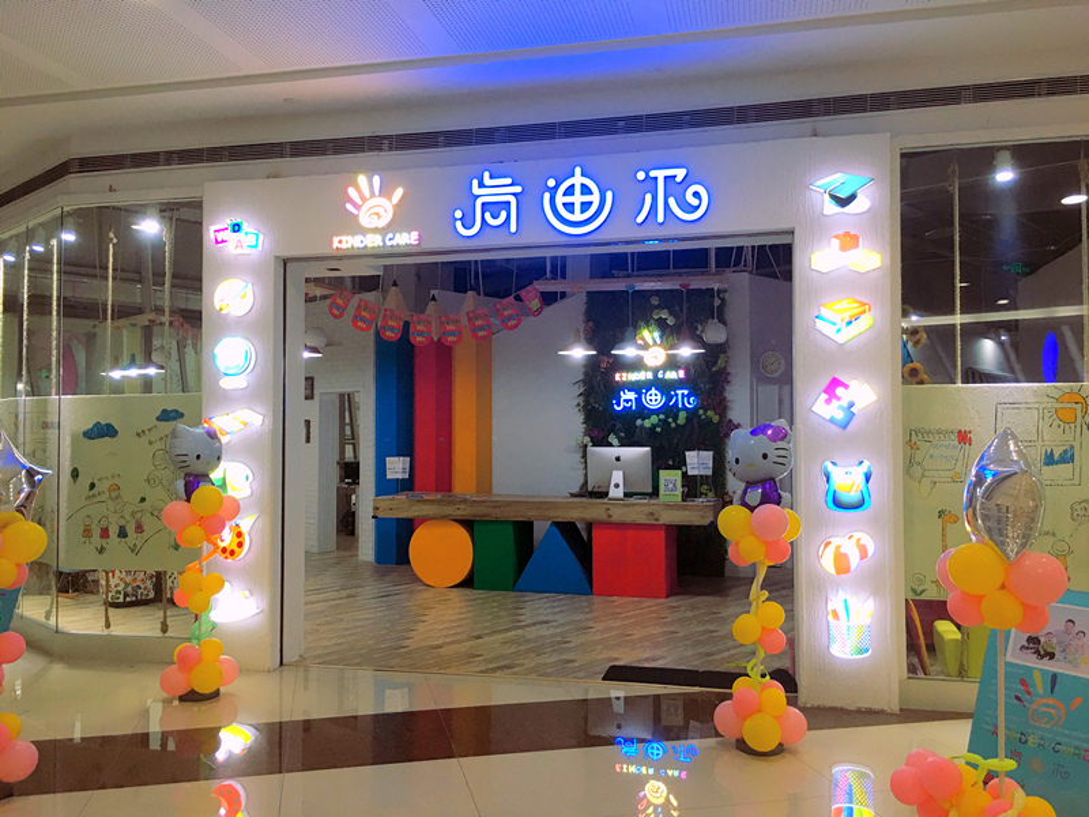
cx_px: 544
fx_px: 912
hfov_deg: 61.7
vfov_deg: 48.2
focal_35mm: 29
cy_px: 408
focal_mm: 4.15
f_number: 2.2
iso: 40
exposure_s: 1/33
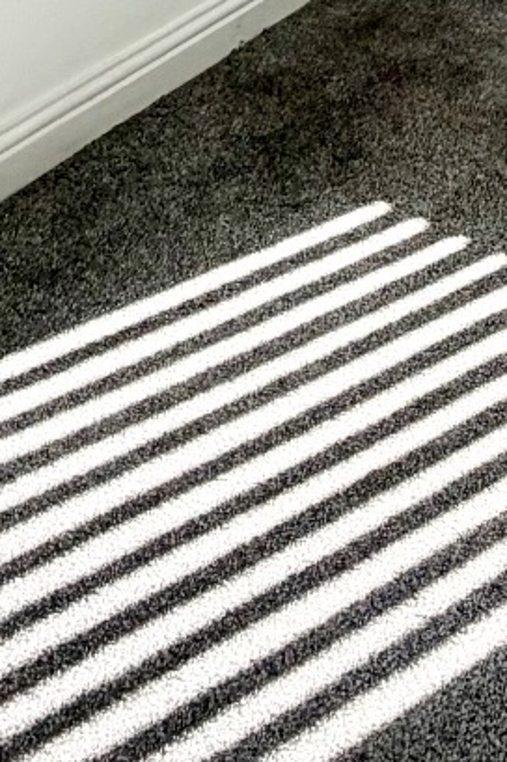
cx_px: 643
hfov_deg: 17.6
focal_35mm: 73
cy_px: -663
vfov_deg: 19.5
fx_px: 1545
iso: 40
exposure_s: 1/246
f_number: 2.2
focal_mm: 2.22
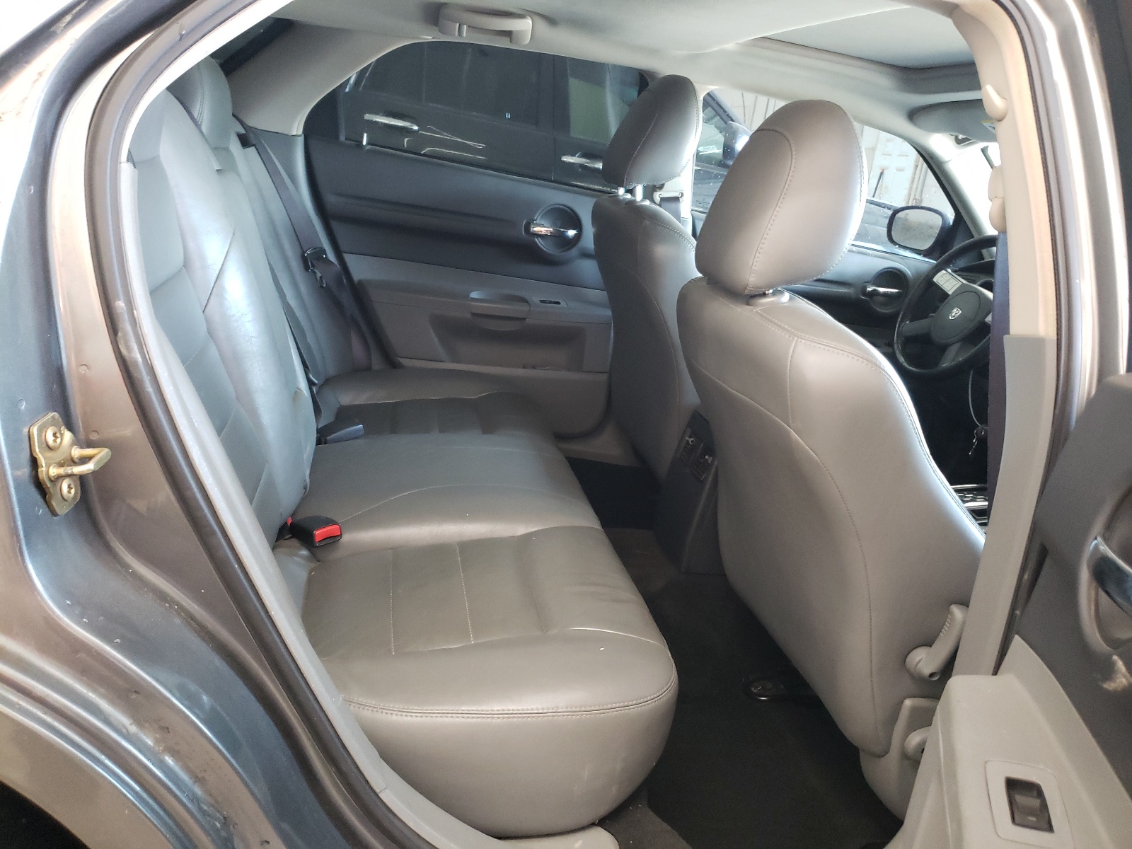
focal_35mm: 26
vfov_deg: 53.1
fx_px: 850
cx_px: 566
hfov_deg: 67.3
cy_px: 424
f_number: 1.5
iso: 307
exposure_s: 1/40
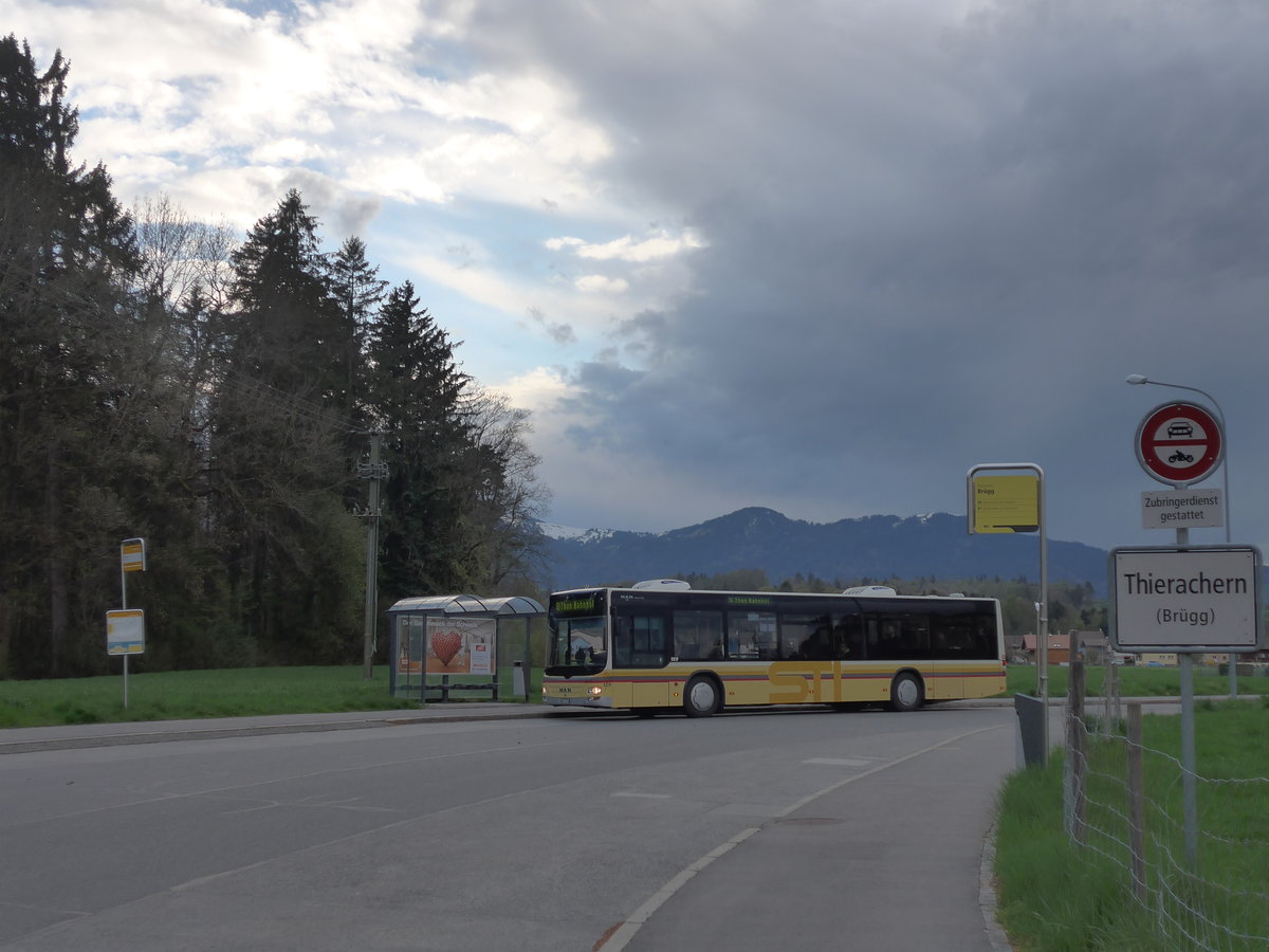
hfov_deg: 45.8
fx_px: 1503
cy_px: 476
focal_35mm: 41
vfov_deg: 35.1
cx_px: 634
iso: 160
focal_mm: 8.4
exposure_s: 1/640
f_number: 2.8
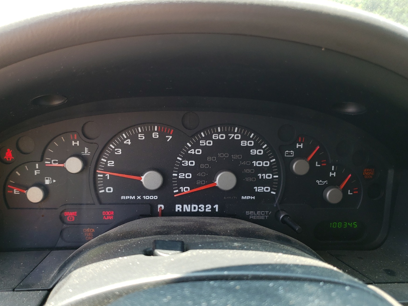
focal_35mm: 30
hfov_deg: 59.8
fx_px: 354
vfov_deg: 46.7
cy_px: 168
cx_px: 183
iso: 50
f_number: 1.5
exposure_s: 1/196
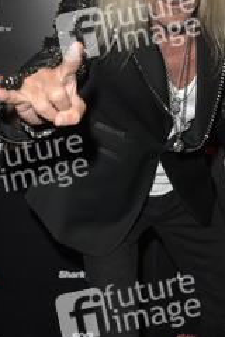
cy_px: 98
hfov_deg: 17.0
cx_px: 169
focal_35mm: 80
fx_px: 750
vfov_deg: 25.2
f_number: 5
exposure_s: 1/200
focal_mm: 48
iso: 640
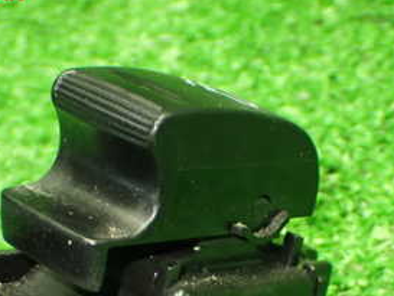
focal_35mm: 110
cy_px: 297
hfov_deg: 17.9
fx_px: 1253
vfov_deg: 13.3
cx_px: 195
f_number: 3.2
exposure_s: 1/50
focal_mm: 9.01
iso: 800
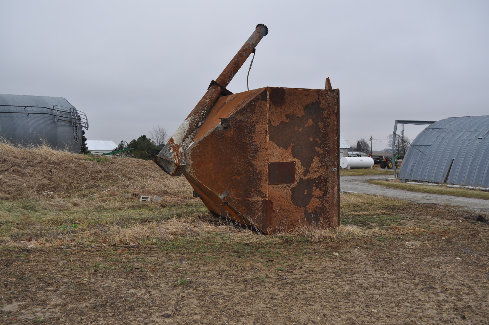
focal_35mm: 33
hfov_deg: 57.3
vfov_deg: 39.9
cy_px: 162
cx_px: 244
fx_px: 448
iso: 200
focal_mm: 22
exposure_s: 1/200
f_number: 5
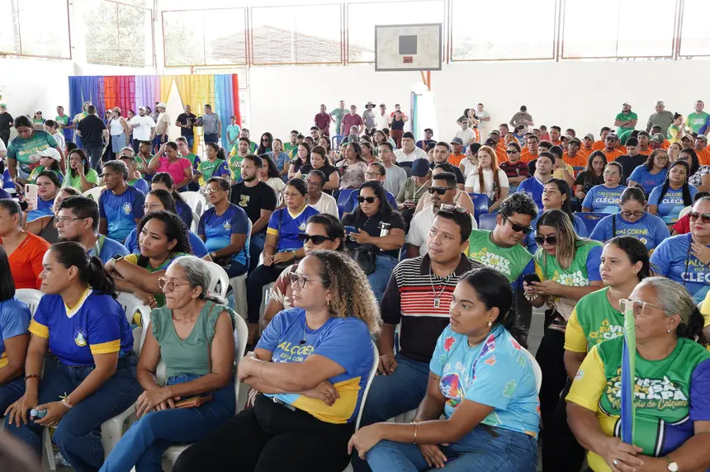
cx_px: 355
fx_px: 709
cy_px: 236
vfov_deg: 36.8
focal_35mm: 36
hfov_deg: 53.2
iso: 1250
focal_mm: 24
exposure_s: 1/200
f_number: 4.5
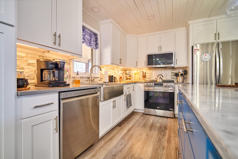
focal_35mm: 16
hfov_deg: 96.7
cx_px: 119
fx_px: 106
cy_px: 80
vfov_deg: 73.7
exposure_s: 1/60
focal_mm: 16
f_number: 3.5
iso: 1600
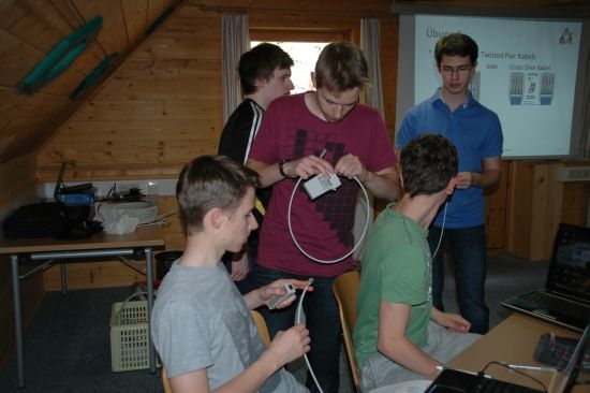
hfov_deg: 59.5
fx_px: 516
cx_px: 295
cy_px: 196
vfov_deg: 41.7
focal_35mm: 32
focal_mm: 21
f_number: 3.8
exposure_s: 1/60
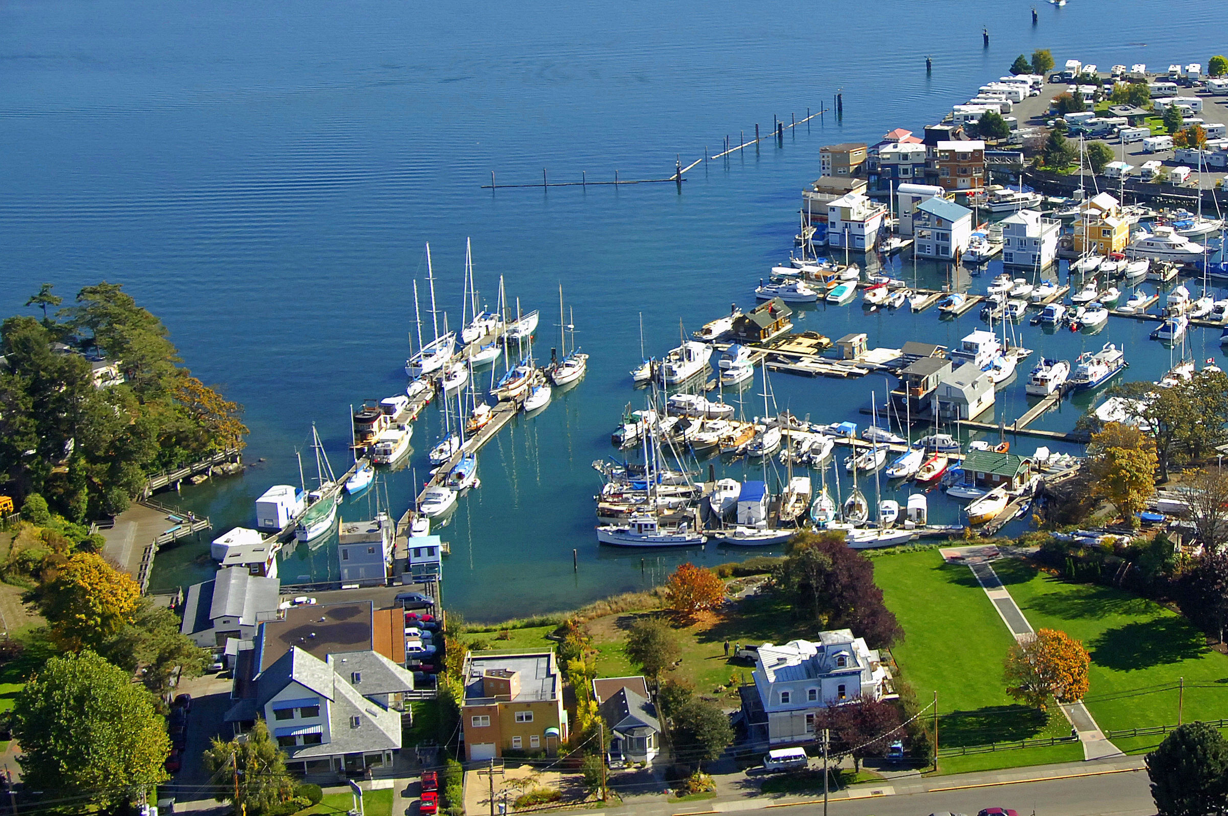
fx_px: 2180
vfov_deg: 21.1
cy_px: 297
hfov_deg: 31.2
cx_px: 807
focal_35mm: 64
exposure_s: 1/1000
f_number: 5.3
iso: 400
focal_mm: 24
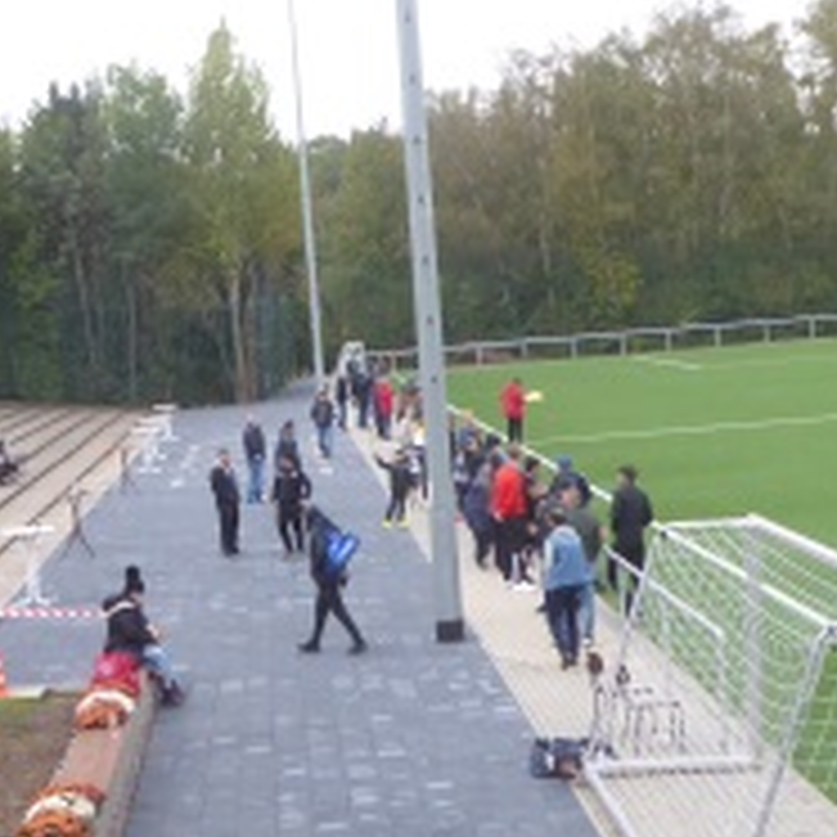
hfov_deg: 23.0
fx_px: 2052
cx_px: 288
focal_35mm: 75
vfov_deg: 22.8
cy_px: 639
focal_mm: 6.3
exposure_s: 1/60
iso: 320
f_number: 3.7
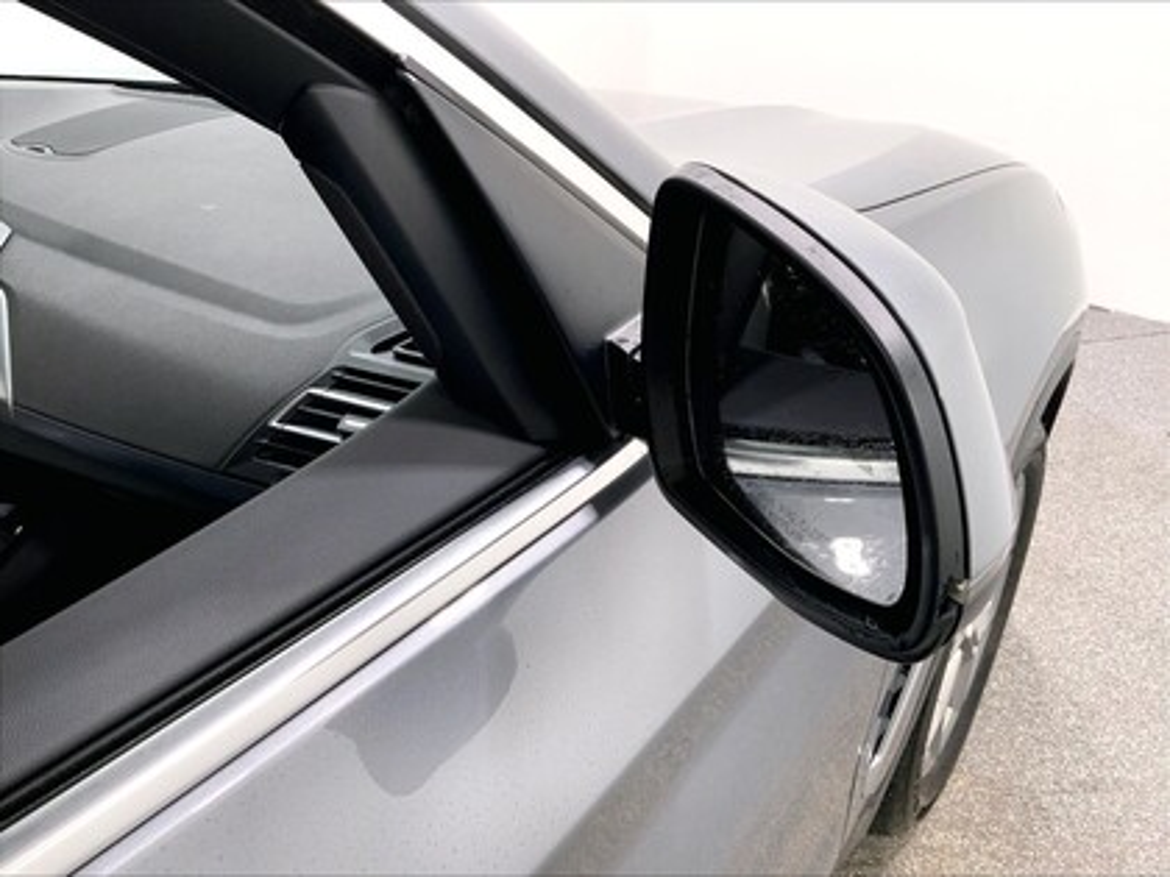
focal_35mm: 29
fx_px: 980
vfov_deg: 48.2
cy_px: 438
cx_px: 585
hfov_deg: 61.7
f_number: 1.8
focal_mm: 3
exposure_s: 1/122
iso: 32
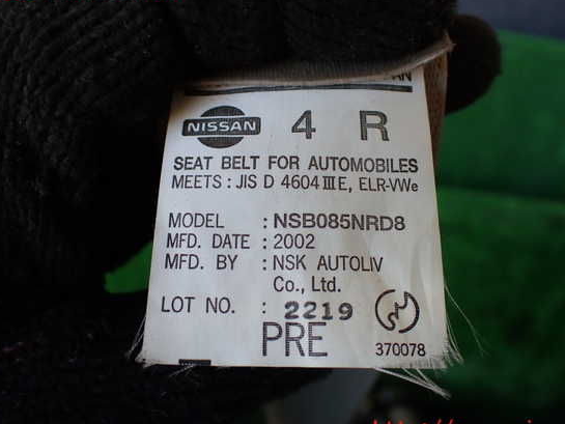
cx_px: 296
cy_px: 210
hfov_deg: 55.3
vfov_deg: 43.0
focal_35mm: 33
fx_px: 539
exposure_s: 1/125
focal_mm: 5.4
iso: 200
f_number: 2.3
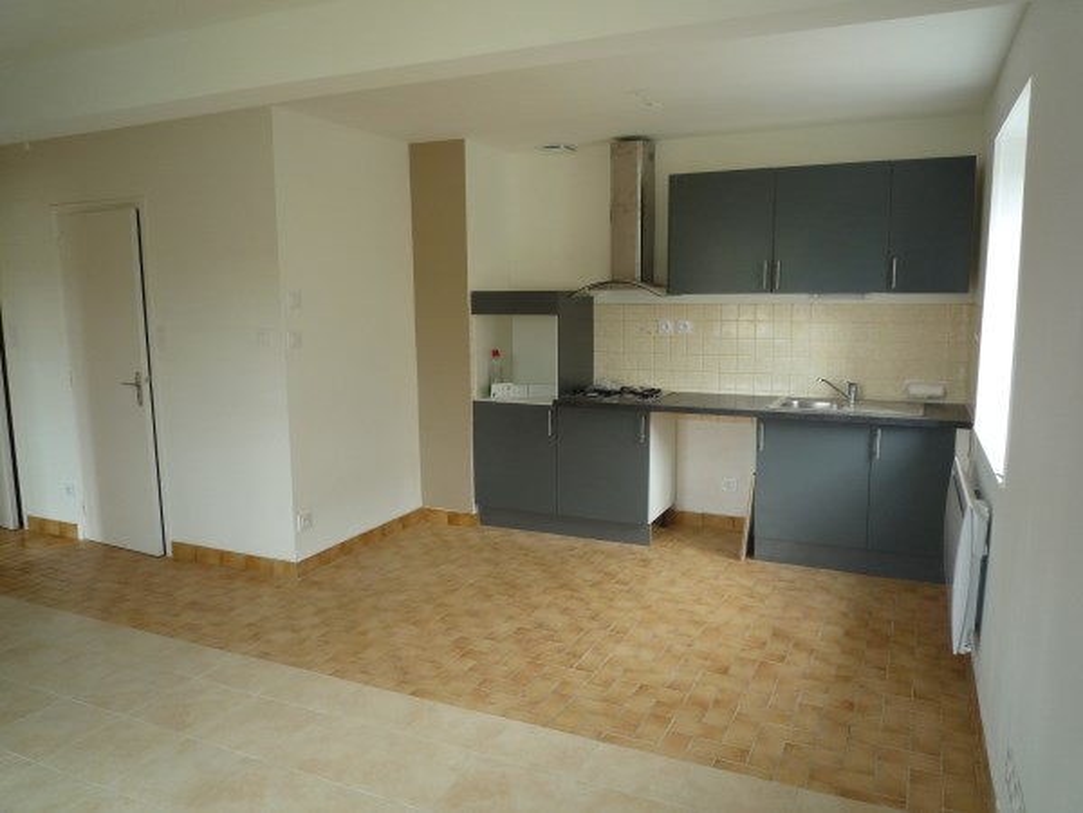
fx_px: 782
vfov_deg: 54.9
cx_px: 542
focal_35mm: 25
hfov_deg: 69.4
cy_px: 406
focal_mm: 4.4
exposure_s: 1/40
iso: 100
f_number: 2.8
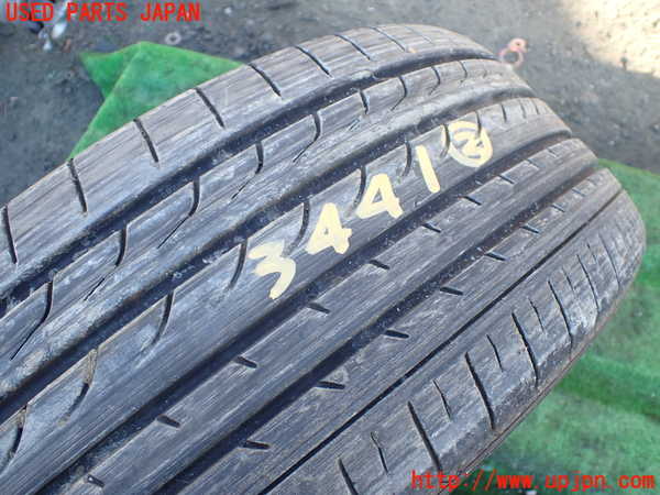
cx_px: 330
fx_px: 572
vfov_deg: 46.8
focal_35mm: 30
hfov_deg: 60.0
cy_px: 248
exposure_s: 1/125
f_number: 2.3
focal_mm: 5.4
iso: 200
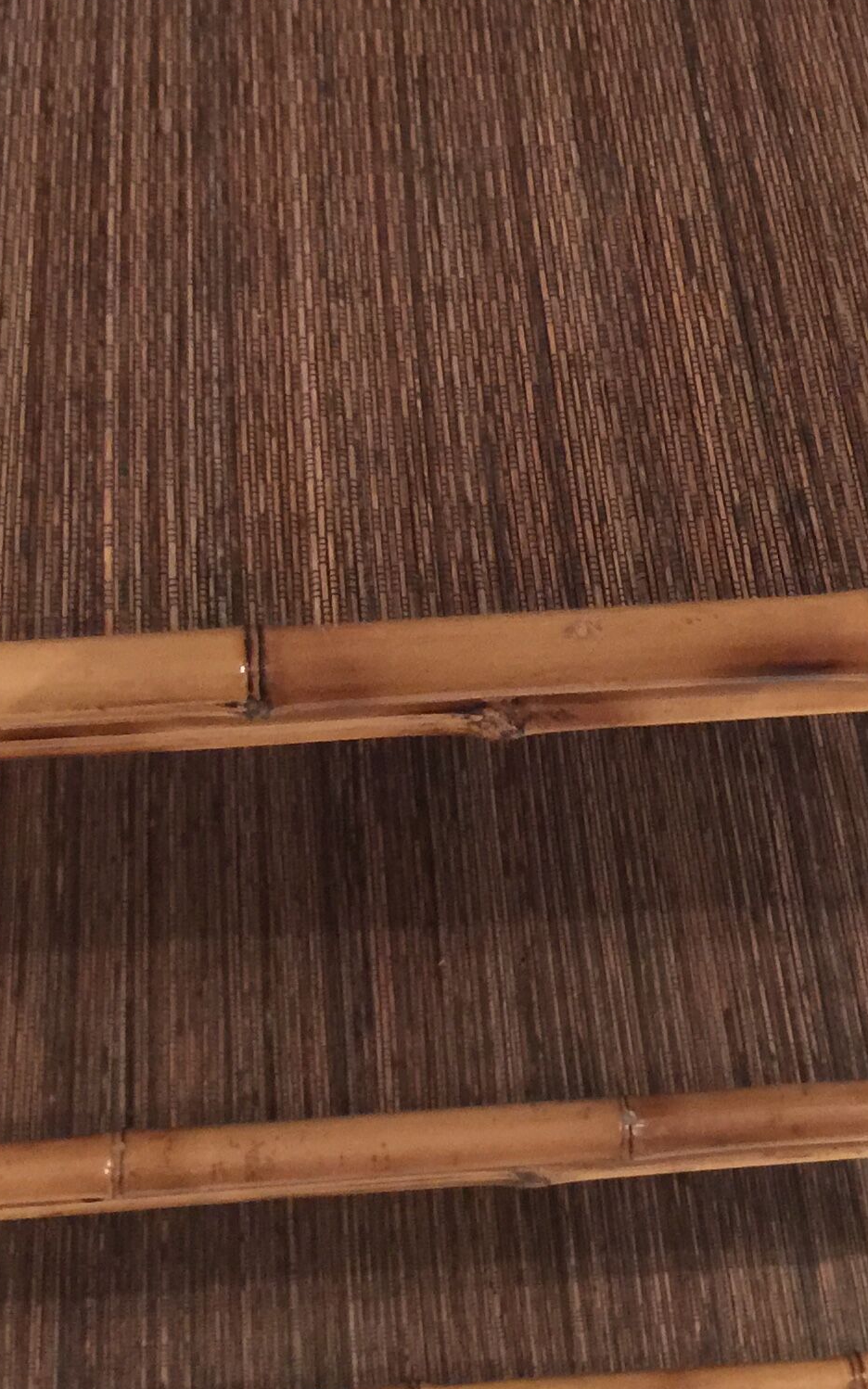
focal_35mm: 67
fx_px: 2536
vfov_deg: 30.5
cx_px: 521
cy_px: 499
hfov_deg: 19.4
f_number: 2.2
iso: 125
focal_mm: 4.15
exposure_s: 1/10
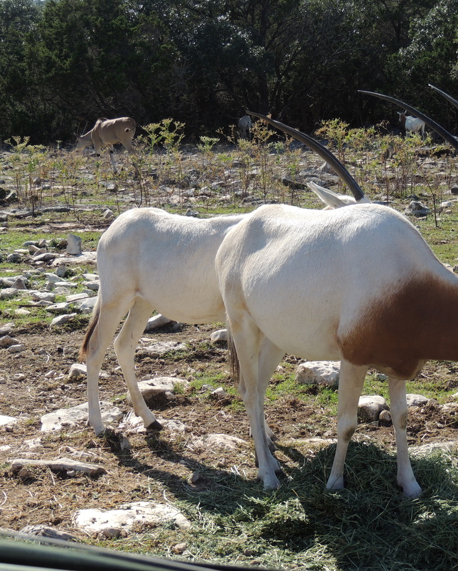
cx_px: 297
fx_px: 1219
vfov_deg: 26.4
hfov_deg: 21.2
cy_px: 284
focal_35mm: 72
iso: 100
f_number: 3.7
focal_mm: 9.8
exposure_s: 1/640
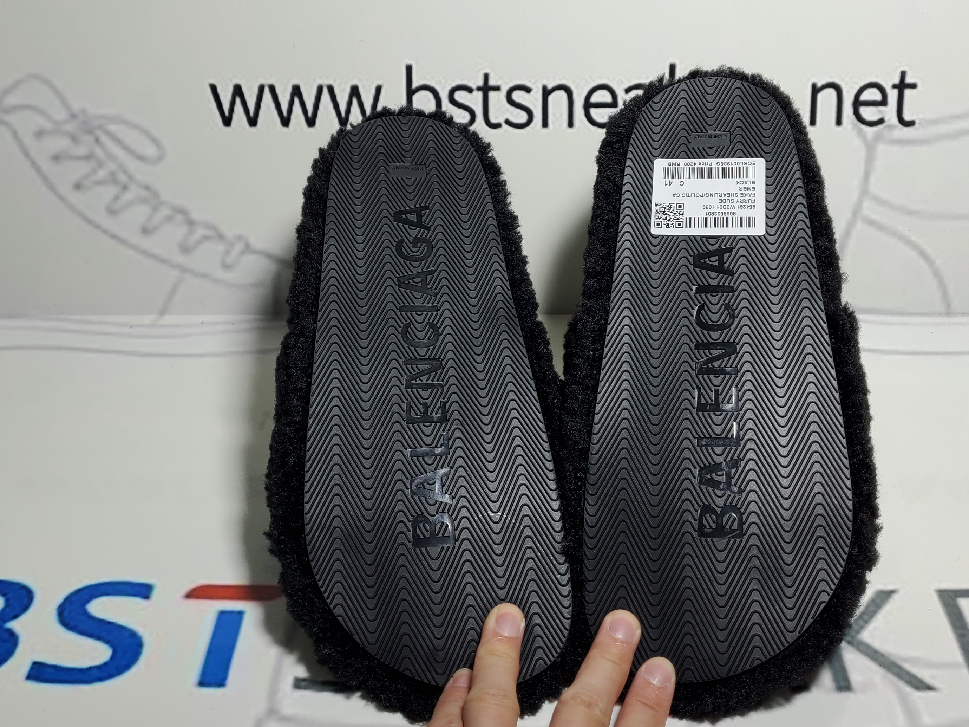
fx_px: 1064
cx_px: 509
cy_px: 270
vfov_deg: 37.5
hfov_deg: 49.0
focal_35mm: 38
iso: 50
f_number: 1.5
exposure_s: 1/507
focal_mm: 4.3
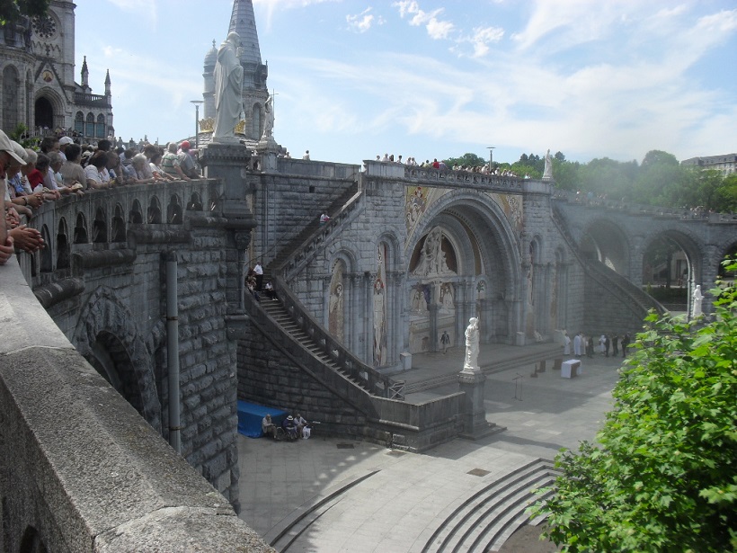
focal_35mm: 35
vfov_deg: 40.7
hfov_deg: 52.6
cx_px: 368
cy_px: 276
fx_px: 745
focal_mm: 6.3
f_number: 8.4
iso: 100
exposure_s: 1/180
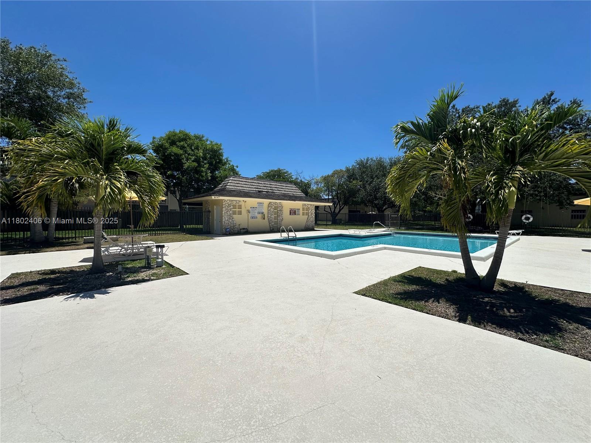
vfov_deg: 85.7
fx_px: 239
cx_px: 296
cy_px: 222
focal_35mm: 14
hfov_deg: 102.1
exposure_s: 1/5051
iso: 50
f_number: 2.2
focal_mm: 2.22
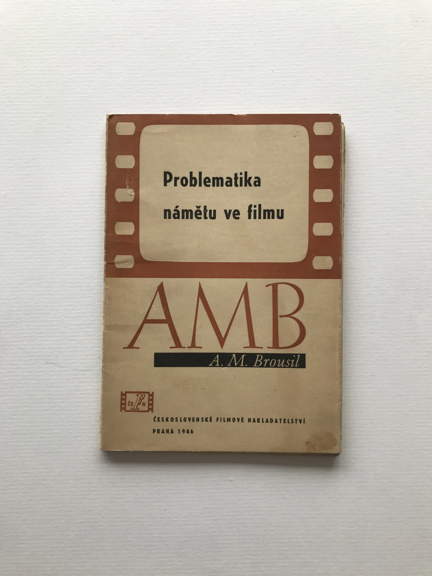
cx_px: 216
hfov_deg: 49.7
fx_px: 466
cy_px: 288
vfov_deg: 63.4
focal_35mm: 28
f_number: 1.8
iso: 25
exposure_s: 1/50
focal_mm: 3.99
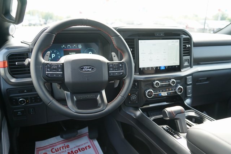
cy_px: 77
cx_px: 116
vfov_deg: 42.3
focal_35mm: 31
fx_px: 199
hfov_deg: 60.3
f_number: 4
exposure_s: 1/60
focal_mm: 31
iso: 125
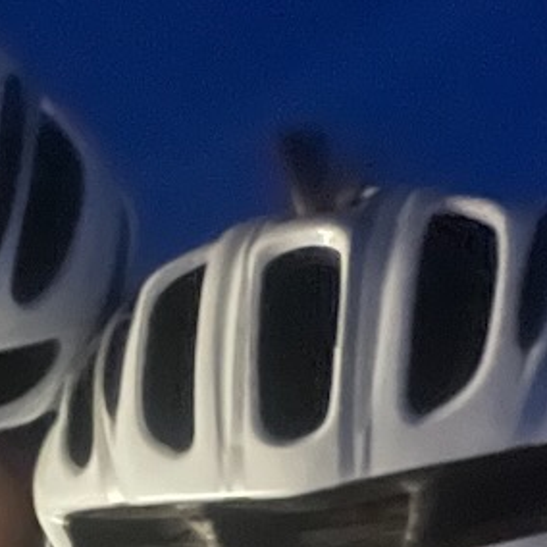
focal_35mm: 84
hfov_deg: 20.4
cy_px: 636
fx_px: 1502
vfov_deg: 19.6
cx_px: 103
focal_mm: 2.71
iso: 1600
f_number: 2.2
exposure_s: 1/14
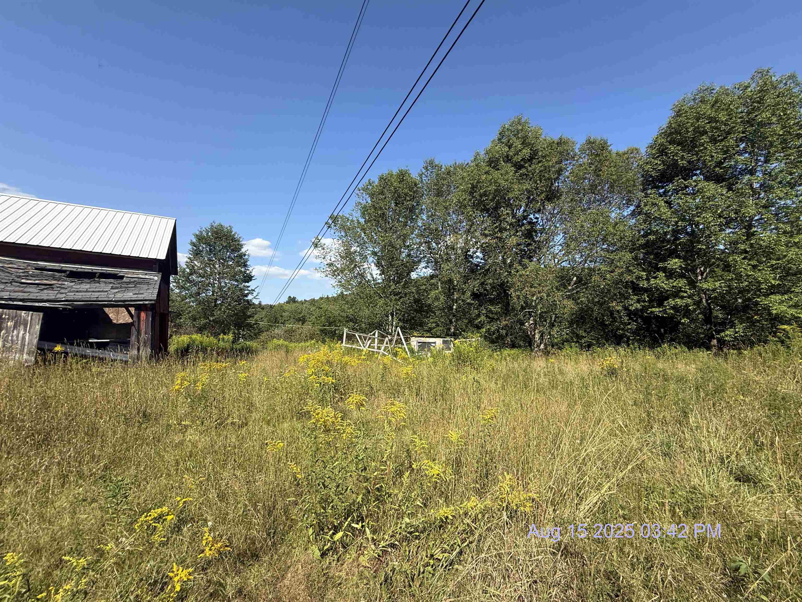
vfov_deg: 85.7
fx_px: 324
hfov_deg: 102.1
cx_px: 401
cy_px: 301
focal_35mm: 14
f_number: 2.2
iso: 50
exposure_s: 1/1312
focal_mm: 2.22
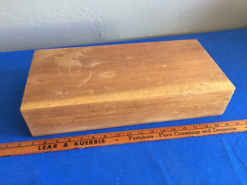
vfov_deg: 48.2
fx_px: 207
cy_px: 92
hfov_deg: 61.7
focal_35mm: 29
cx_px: 124
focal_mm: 4.15
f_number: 2.2
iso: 160
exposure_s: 1/30
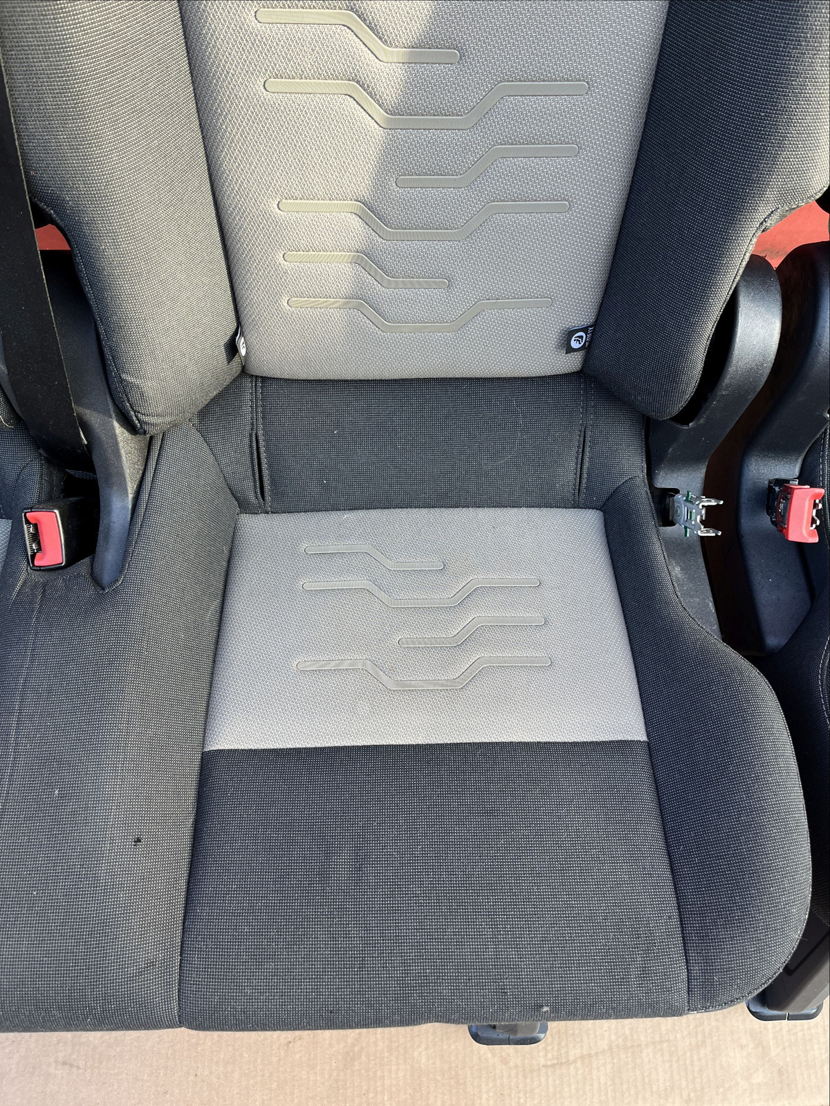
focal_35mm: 26
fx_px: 831
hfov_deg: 53.1
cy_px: 553
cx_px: 415
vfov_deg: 67.3
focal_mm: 5.1
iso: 64
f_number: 1.6
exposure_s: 1/121
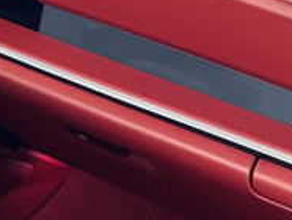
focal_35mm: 132
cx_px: -218
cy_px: 207
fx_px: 1115
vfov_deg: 11.2
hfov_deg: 13.5
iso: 800
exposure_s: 1/33
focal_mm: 6.76
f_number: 1.78
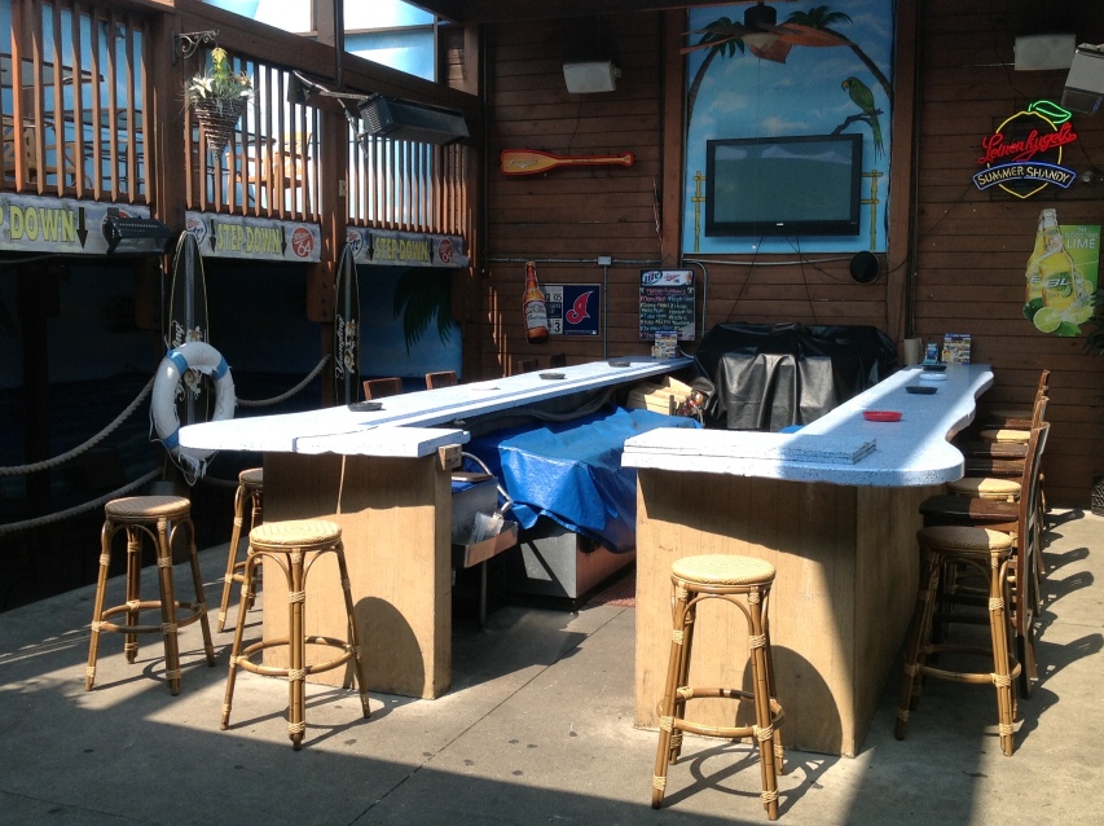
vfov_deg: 34.3
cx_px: 560
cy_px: 379
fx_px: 1338
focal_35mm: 42
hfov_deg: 44.8
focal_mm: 4.28
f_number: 2.4
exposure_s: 1/672
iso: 50
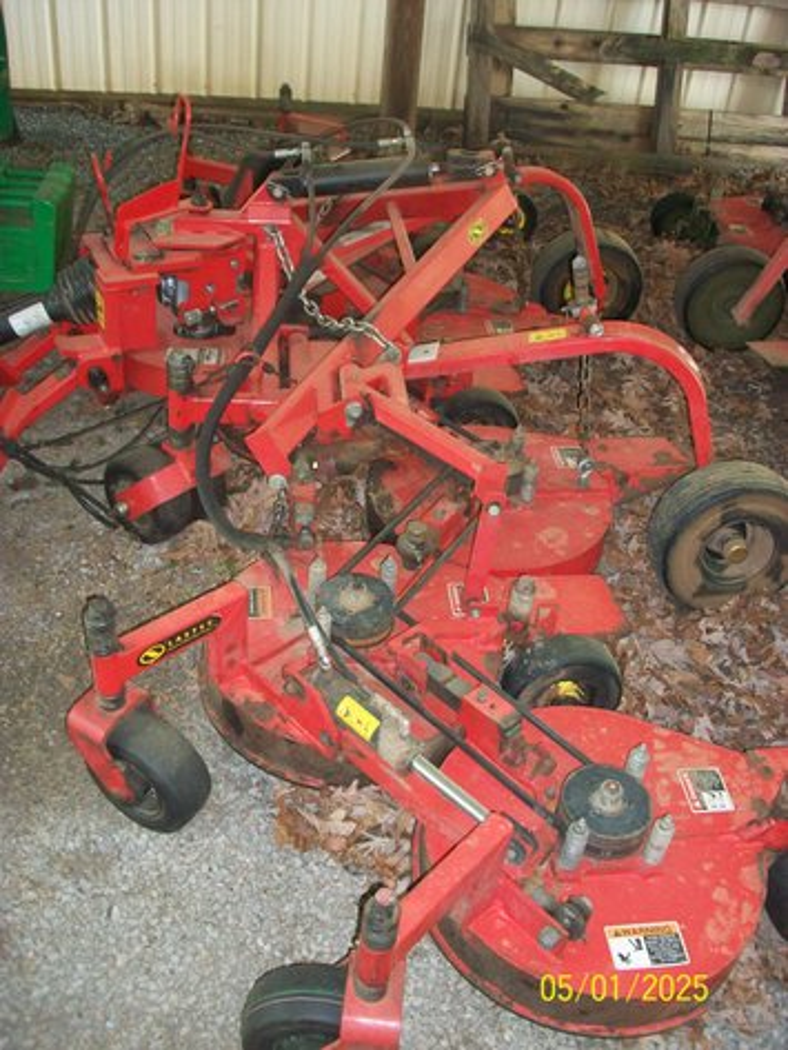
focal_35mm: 34
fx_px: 1032
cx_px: 394
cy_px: 525
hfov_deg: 41.8
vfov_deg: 53.9
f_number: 2.8
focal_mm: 5.7
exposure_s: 1/60
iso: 160
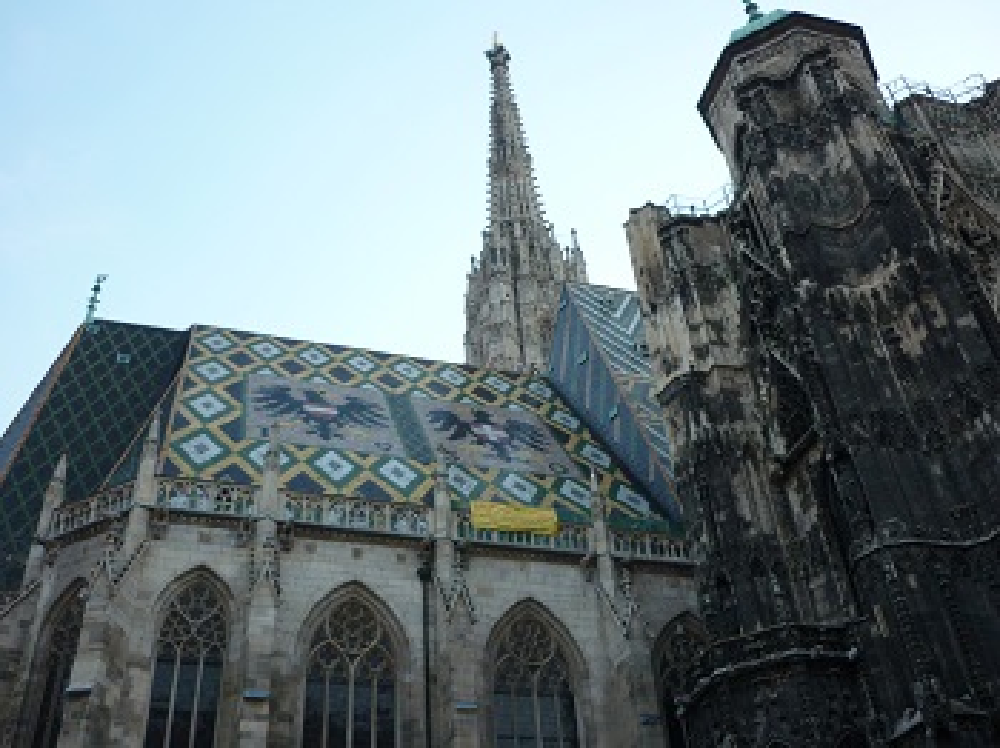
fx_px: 953
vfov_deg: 42.9
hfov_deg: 55.4
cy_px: 374
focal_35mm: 33
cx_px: 500
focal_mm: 5.5
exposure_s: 1/30
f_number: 2.8
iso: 160
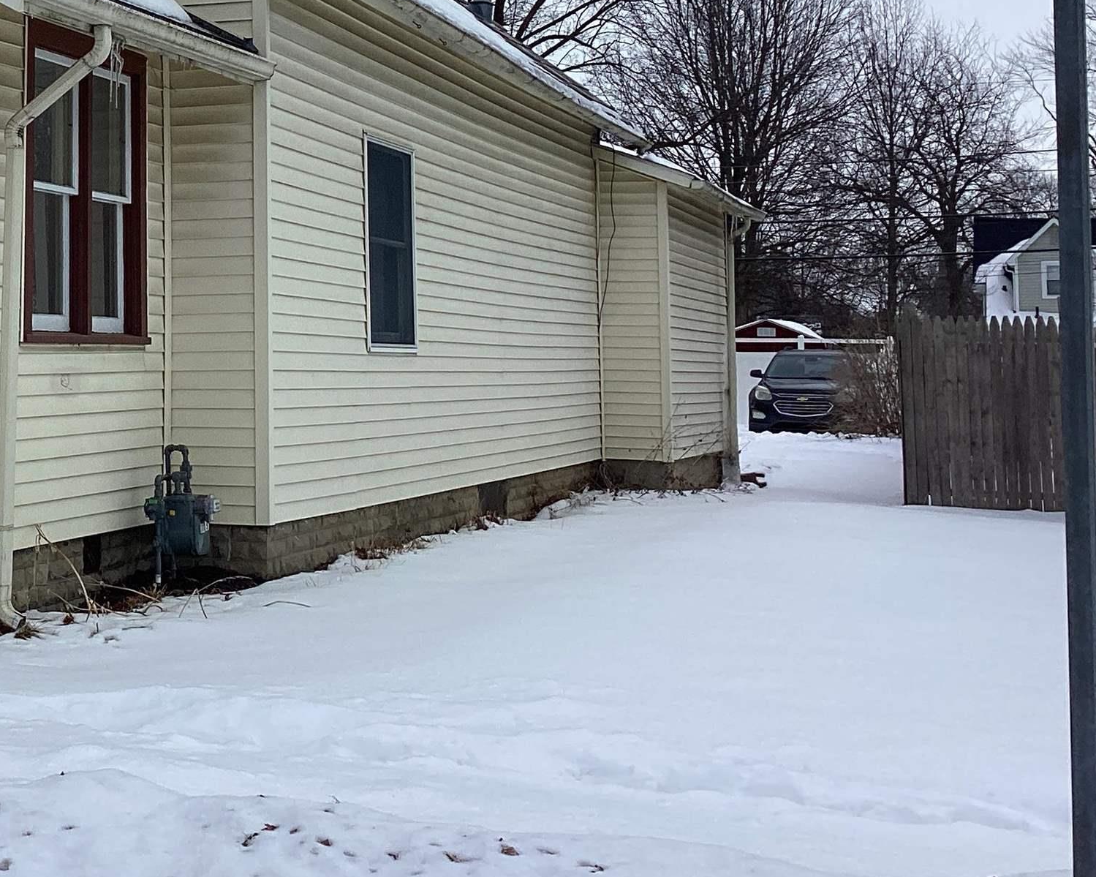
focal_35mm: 62
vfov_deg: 24.2
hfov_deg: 28.8
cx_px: 33
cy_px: 179
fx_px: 2011
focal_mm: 3.3
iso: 25
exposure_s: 1/1431
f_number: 2.4
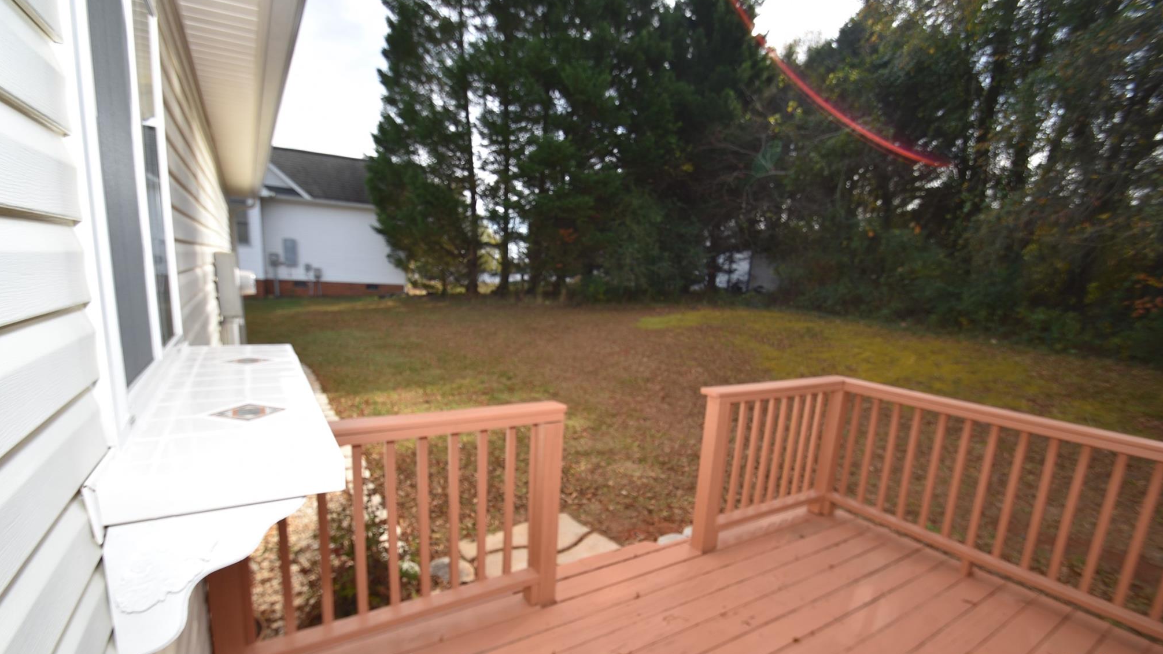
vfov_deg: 66.8
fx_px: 493
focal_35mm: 16
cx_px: 581
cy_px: 372
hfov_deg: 99.4
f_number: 5.6
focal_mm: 10
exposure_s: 1/125
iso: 140
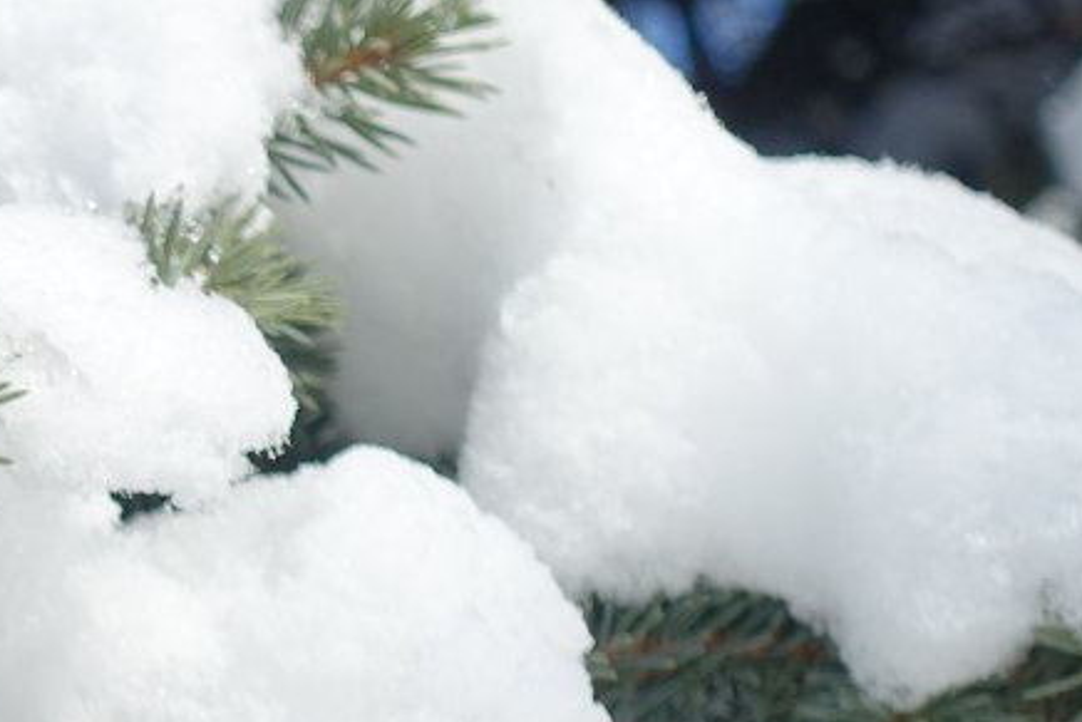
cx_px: -474
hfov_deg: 7.9
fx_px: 7726
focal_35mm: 257
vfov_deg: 5.3
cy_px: 1004
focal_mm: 25.7
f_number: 4
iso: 125
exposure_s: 1/200
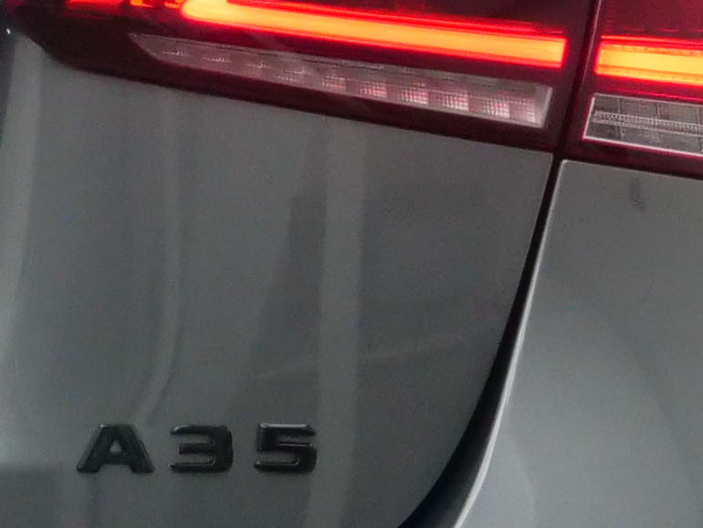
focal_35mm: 644
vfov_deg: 2.3
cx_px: -683
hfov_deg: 3.1
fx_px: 13081
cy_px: 107
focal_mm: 48
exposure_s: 1/640
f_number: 4
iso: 1600
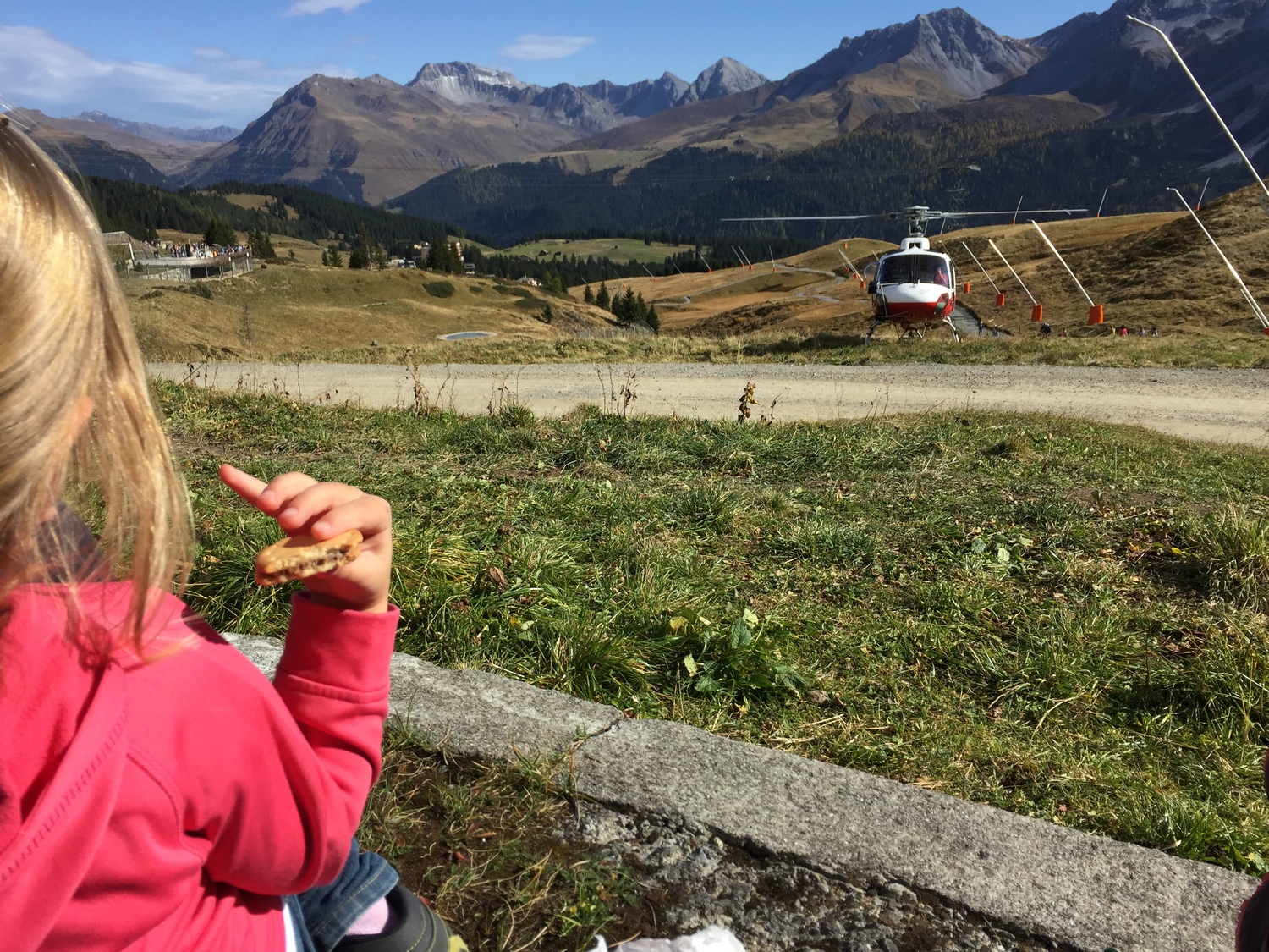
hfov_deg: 61.7
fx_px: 1063
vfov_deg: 48.2
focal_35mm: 29
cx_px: 634
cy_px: 476
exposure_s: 1/2083
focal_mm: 4.15
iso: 32
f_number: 2.2
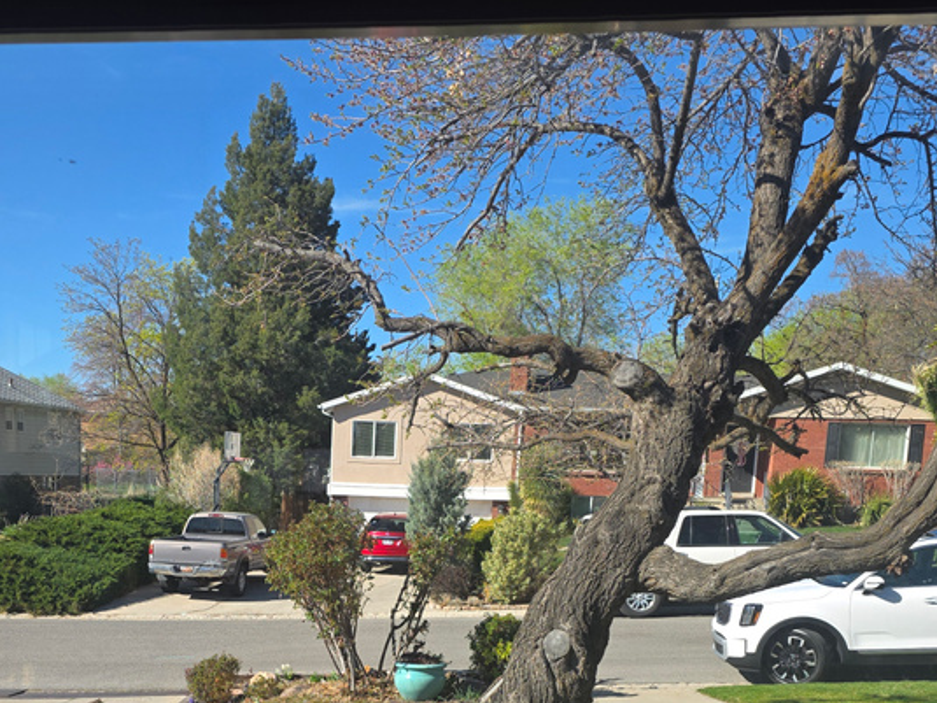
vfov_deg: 31.1
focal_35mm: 44
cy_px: 654
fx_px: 1191
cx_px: 364
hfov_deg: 42.7
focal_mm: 6.3
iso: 80
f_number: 1.7
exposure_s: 1/3109
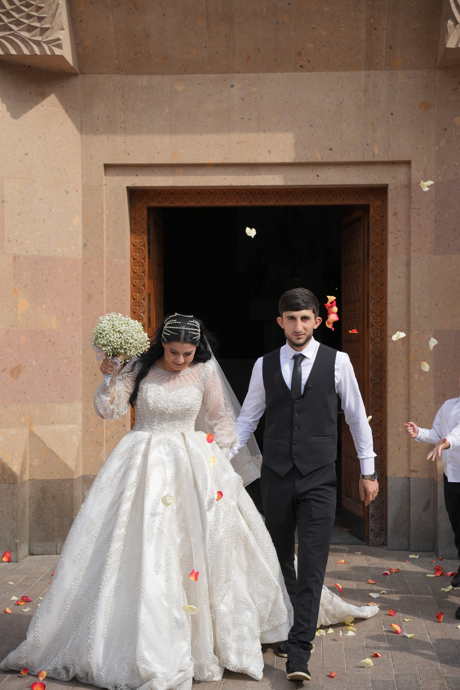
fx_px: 1342
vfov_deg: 28.8
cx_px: 230
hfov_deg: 19.5
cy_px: 345
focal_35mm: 70
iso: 800
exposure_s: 1/6400
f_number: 4
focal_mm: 70
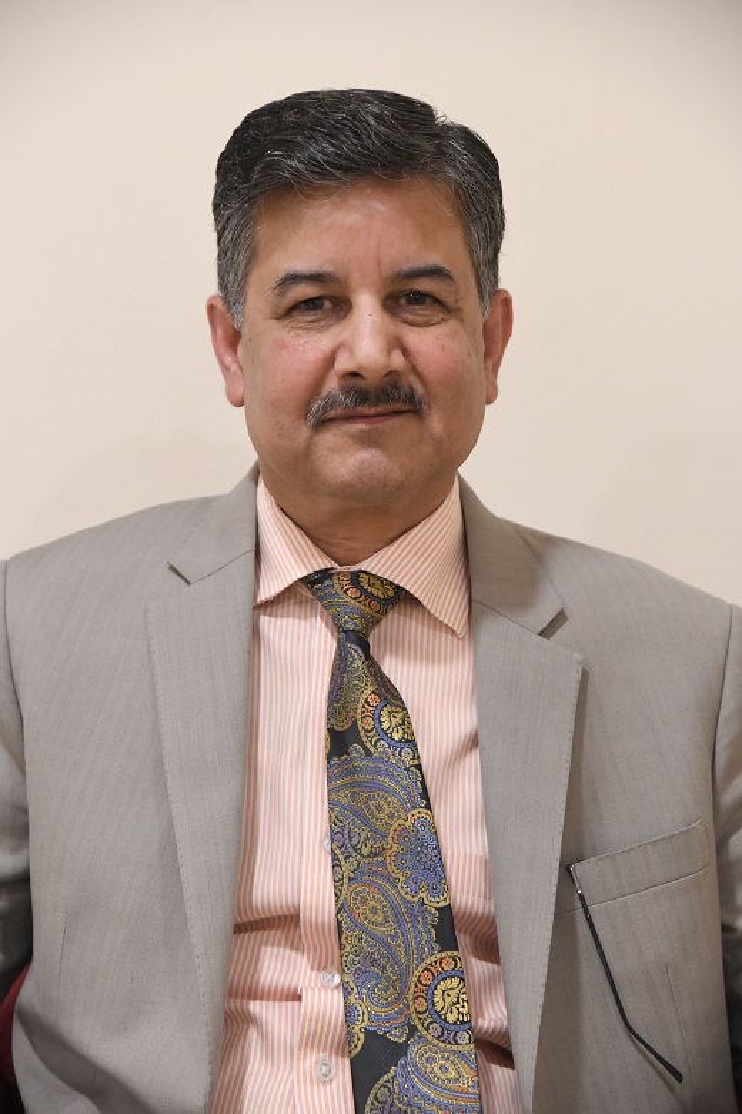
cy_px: 557
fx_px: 2844
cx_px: 371
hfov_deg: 14.9
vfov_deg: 22.1
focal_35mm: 92
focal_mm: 92
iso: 5000
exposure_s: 1/50
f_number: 5
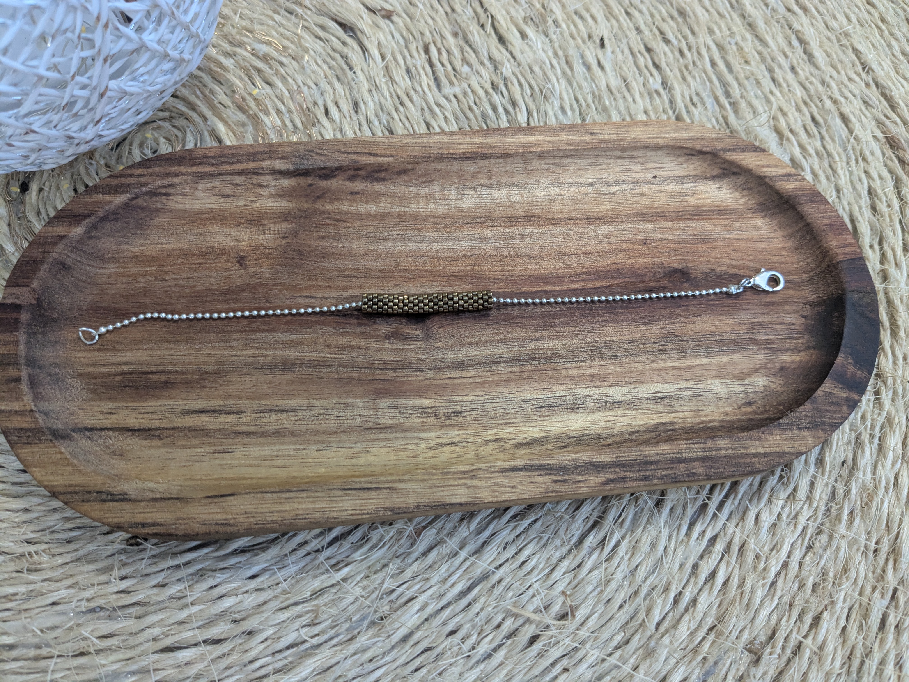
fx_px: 709
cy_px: 341
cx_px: 454
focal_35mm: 27
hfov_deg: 65.3
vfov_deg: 51.4
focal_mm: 4.38
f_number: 1.73
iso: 359
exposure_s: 1/99.9
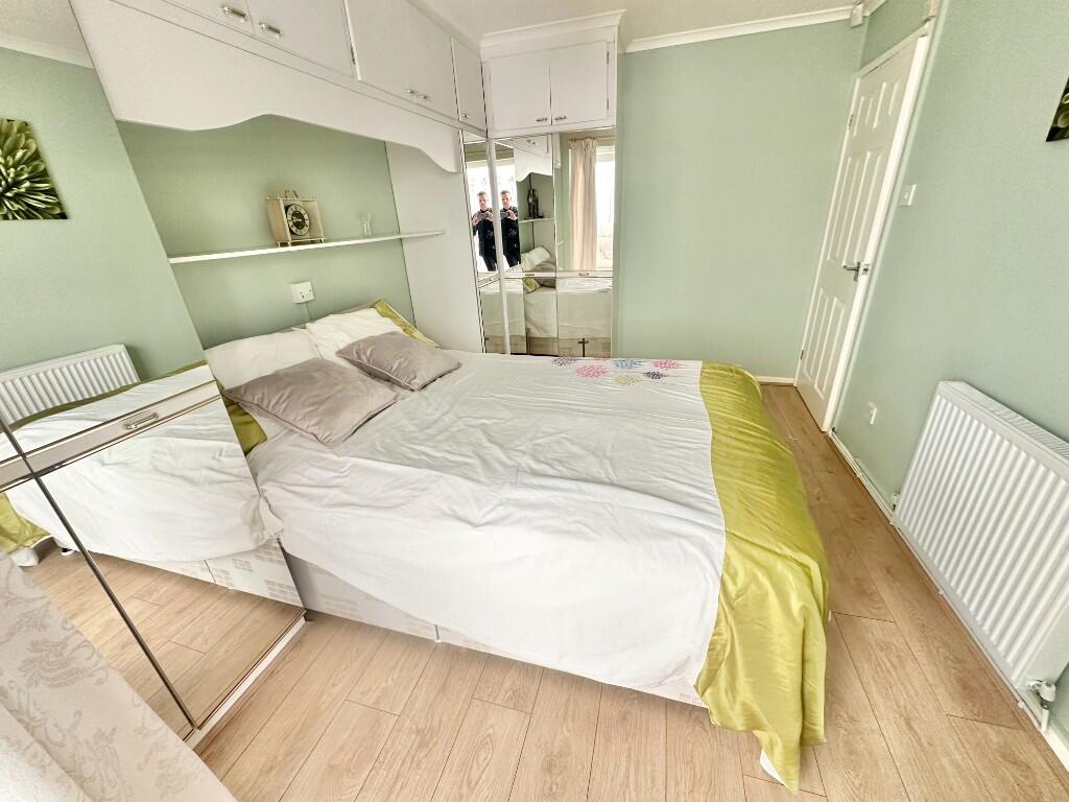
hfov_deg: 102.1
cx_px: 534
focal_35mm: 14
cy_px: 401
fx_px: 432
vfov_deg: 85.7
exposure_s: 1/99
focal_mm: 2.22
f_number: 2.2
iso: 250
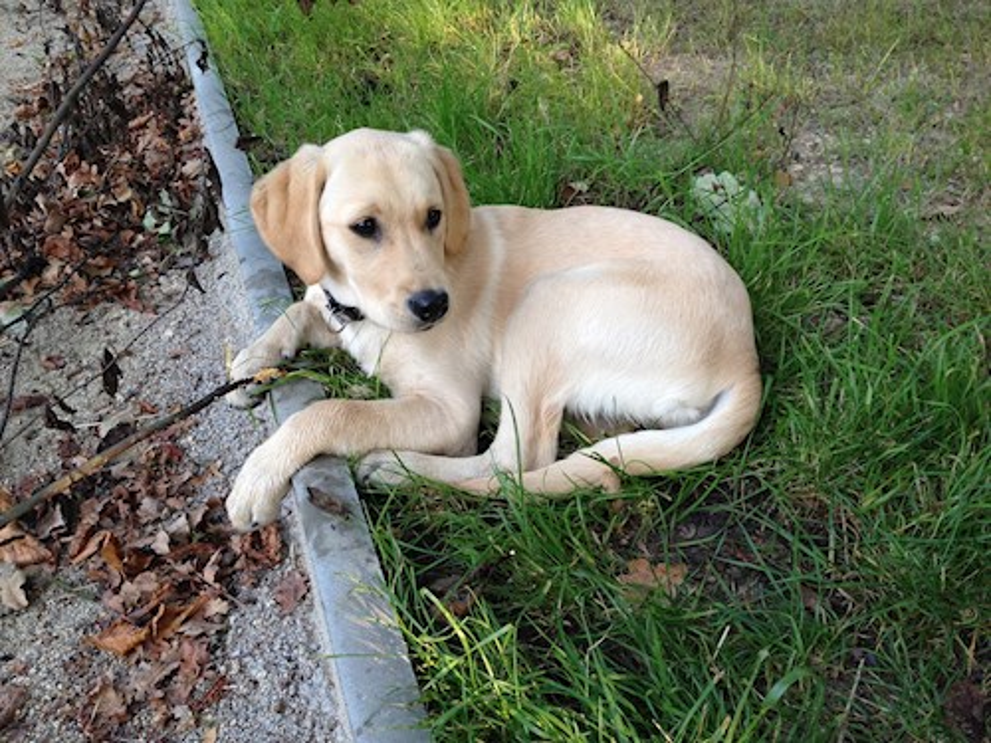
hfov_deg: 52.6
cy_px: 372
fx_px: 1002
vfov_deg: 40.7
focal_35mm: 35
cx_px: 496
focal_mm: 4.28
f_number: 2.4
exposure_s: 1/120
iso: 100
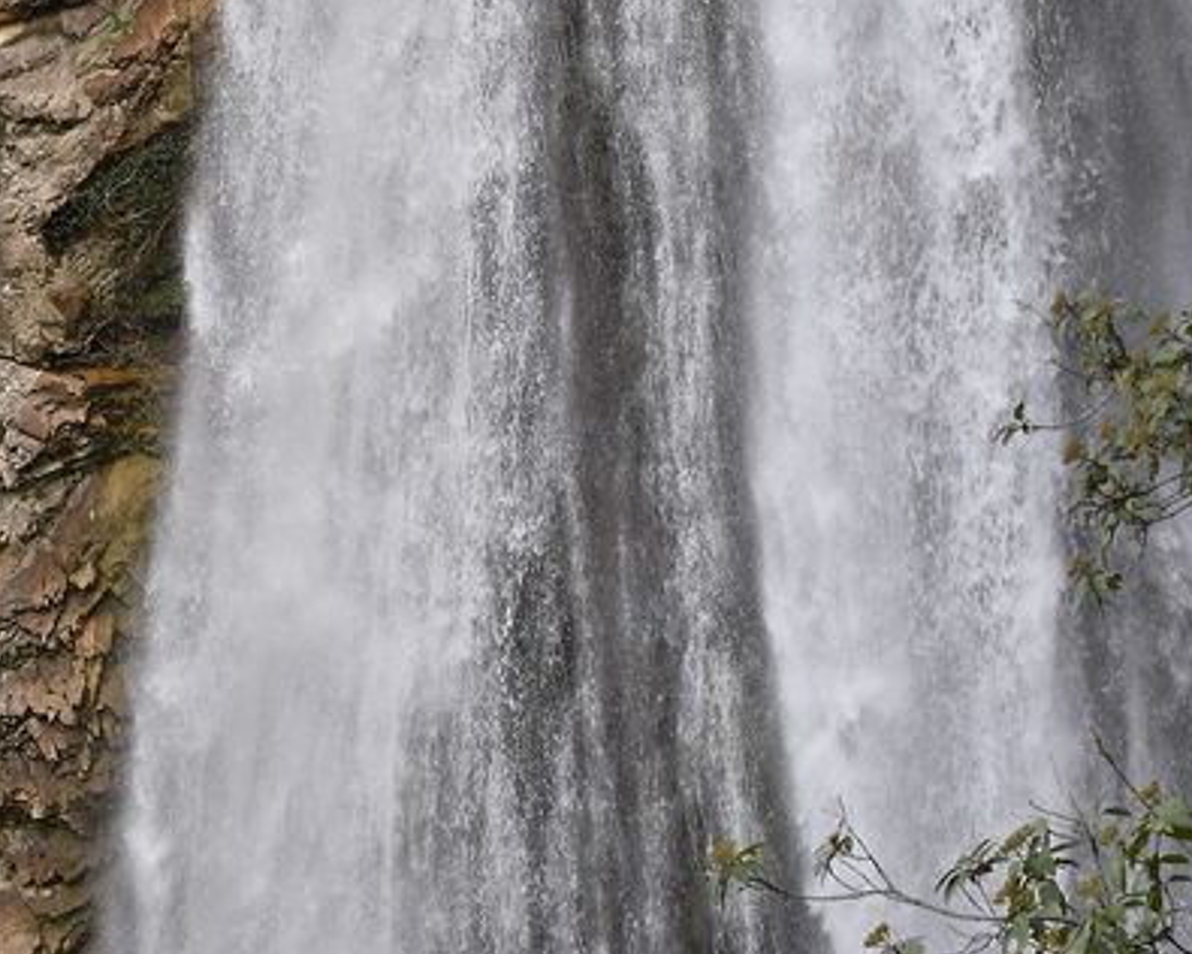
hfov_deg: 17.9
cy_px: 459
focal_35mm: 107
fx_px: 3775
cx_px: 594
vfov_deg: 14.4
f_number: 8
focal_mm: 50
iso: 560
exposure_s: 1/500
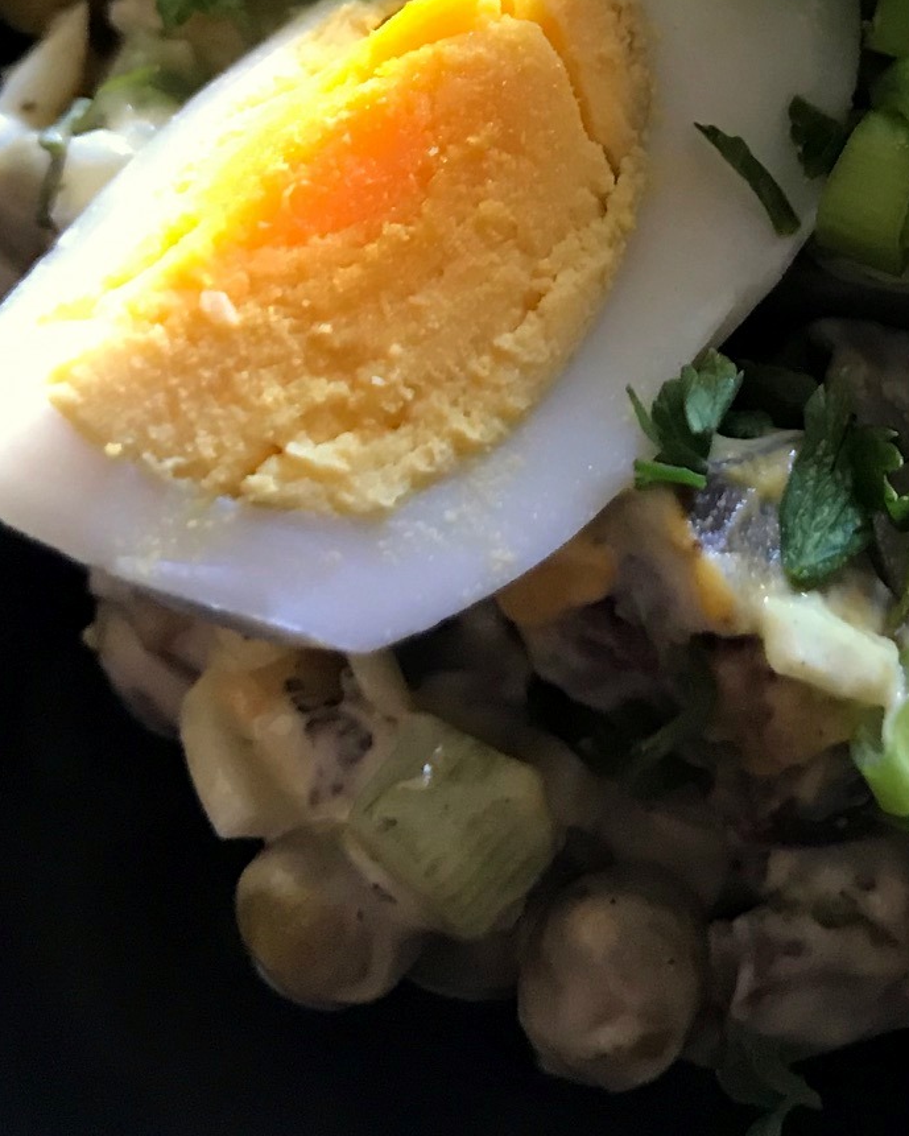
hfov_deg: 23.4
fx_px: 2152
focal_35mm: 64
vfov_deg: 28.7
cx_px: 780
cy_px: 170
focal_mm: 3.99
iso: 80
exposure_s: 1/17
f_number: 1.8
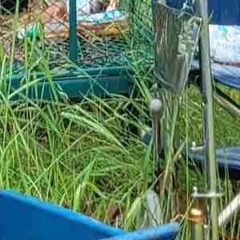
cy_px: -315
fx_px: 1851
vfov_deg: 7.0
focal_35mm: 236
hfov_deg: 7.4
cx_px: 295
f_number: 1.8
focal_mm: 5.4
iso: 40
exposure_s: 1/124
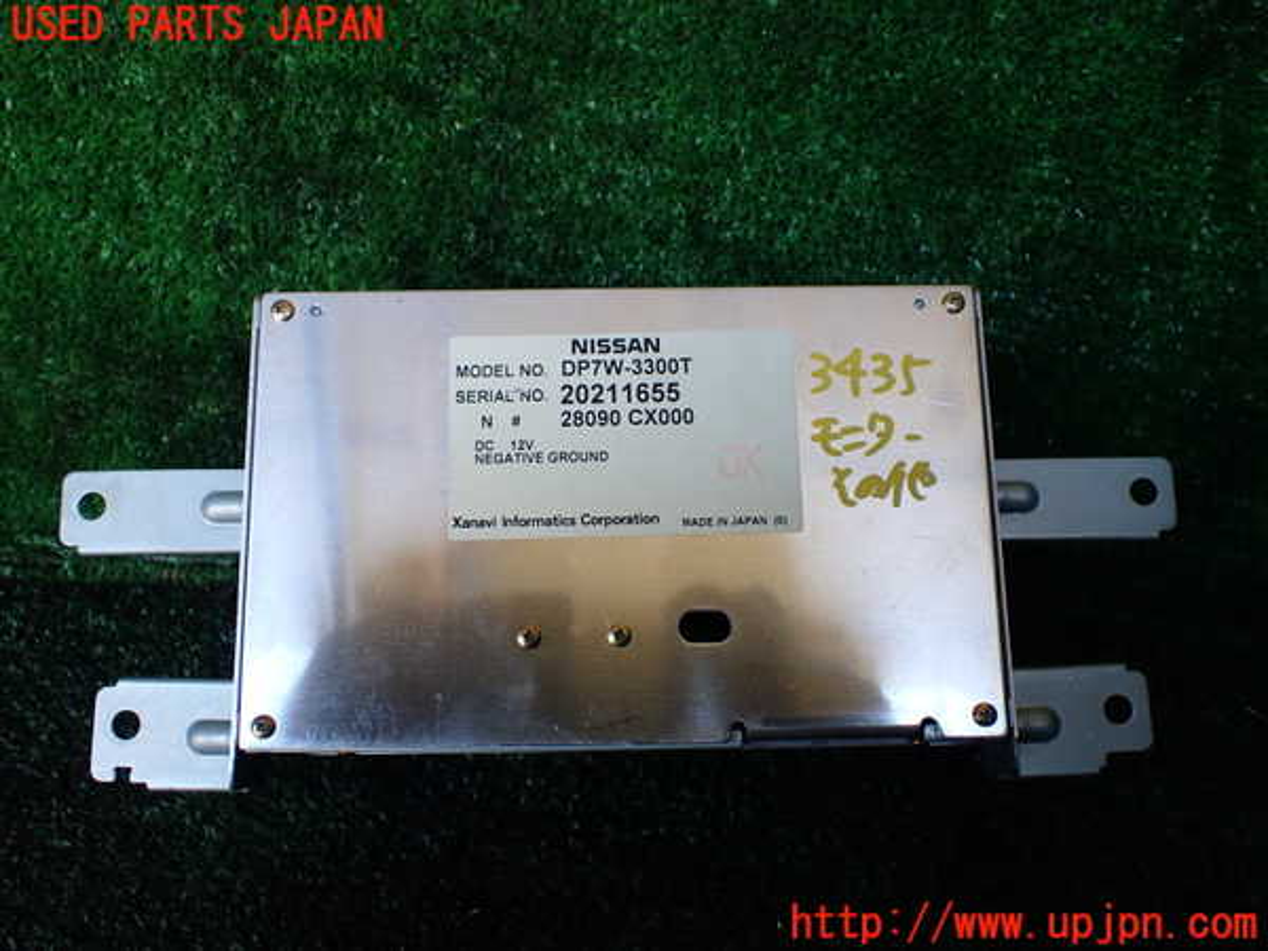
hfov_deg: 60.0
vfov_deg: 46.8
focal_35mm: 30
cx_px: 634
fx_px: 1099
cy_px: 476
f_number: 2.3
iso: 160
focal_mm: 5.4
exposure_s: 1/125
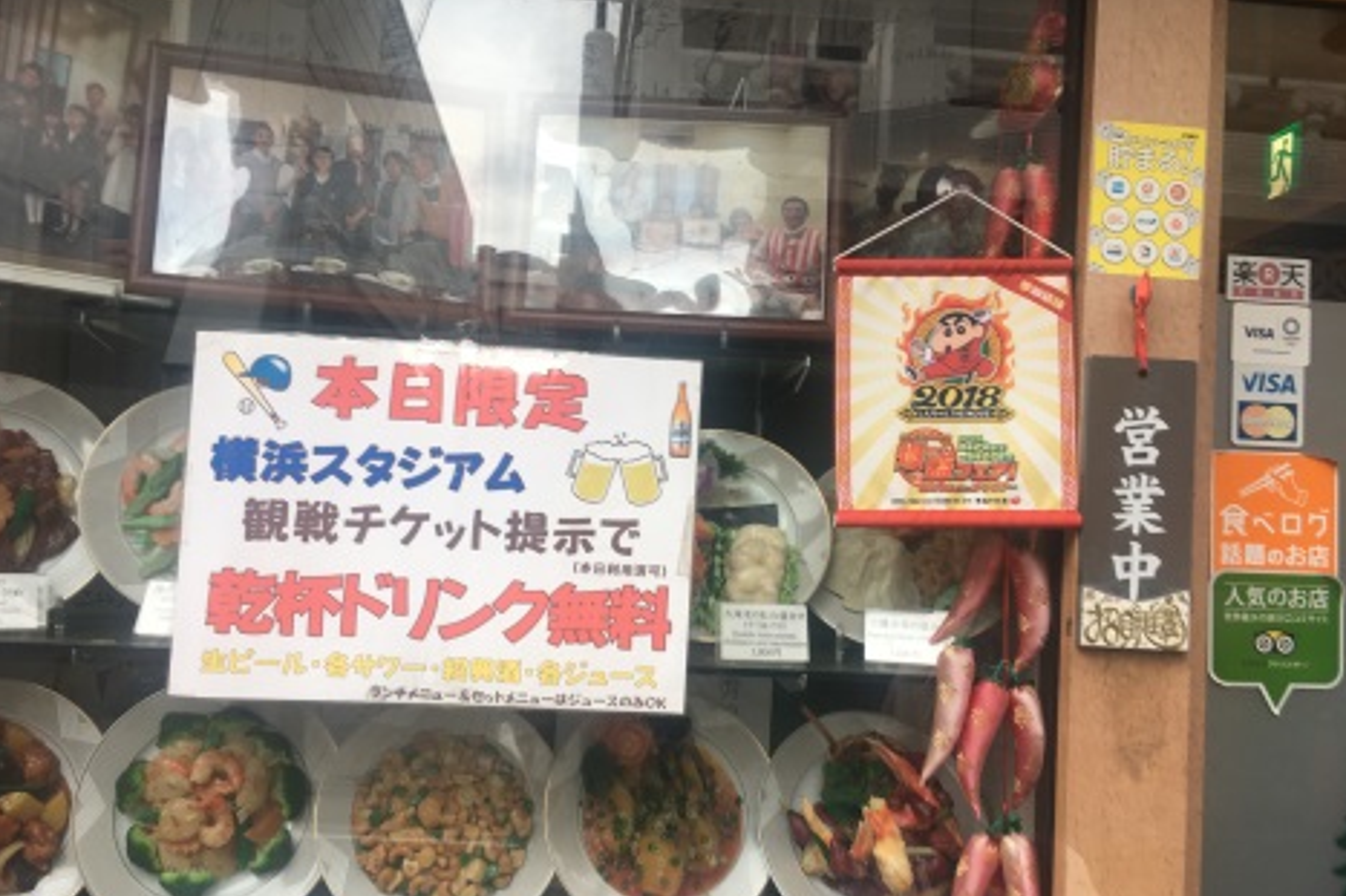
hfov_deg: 60.3
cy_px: 435
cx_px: 669
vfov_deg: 42.3
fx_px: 1159
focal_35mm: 31
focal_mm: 4.15
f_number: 2.2
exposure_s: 1/60
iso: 25
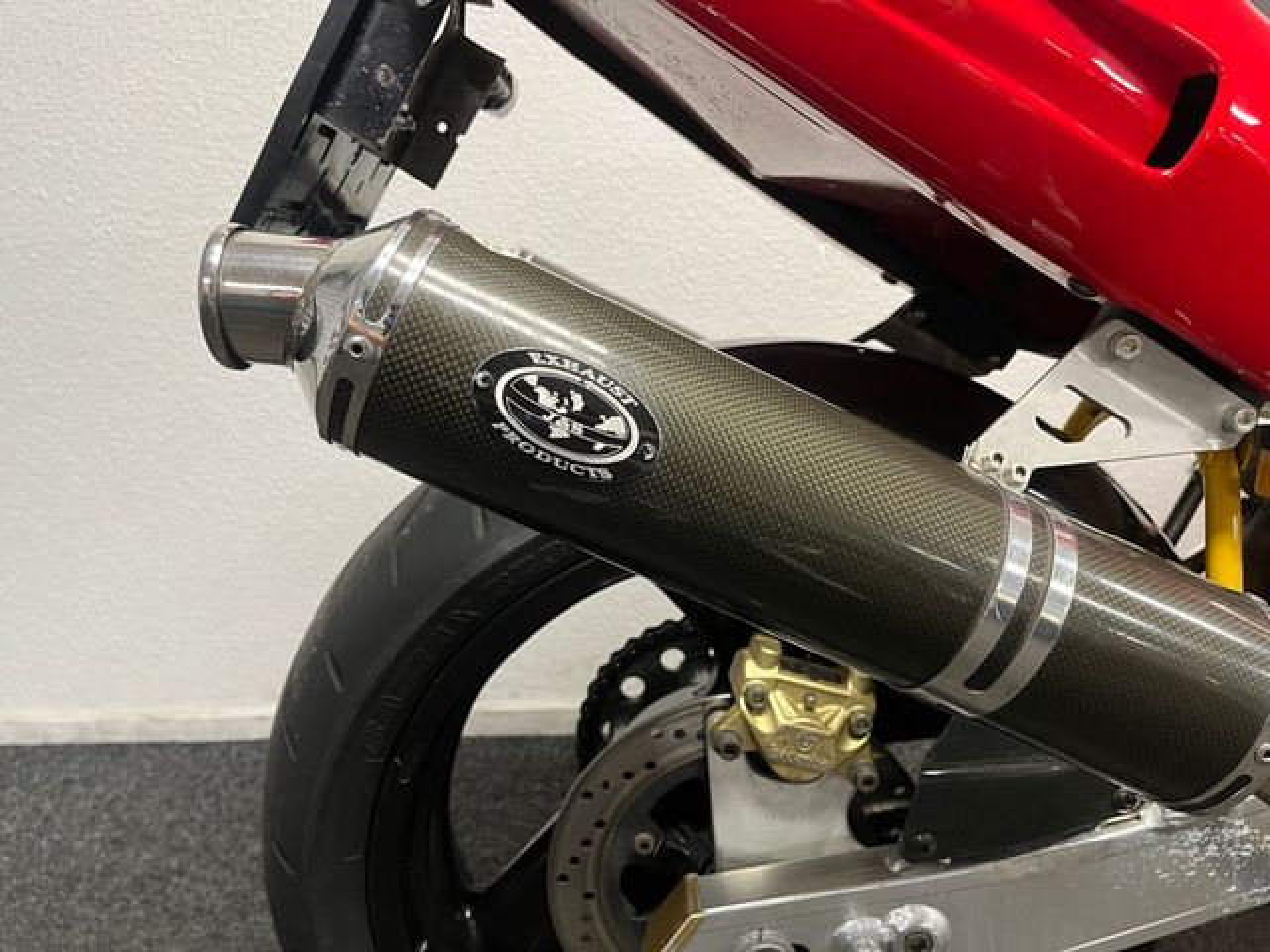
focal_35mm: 26
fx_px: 954
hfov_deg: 67.3
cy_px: 476
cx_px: 635
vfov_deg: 53.1
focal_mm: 5.1
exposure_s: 1/50
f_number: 1.6
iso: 160
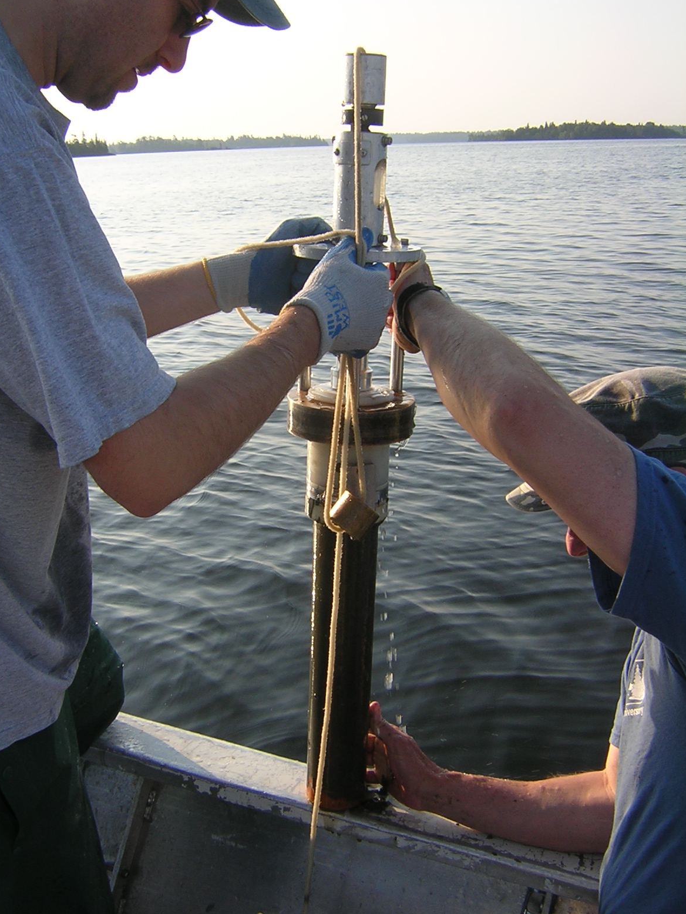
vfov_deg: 50.1
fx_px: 978
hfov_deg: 38.7
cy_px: 454
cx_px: 338
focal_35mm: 37
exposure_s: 1/219
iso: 100
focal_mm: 4.7
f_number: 5.2
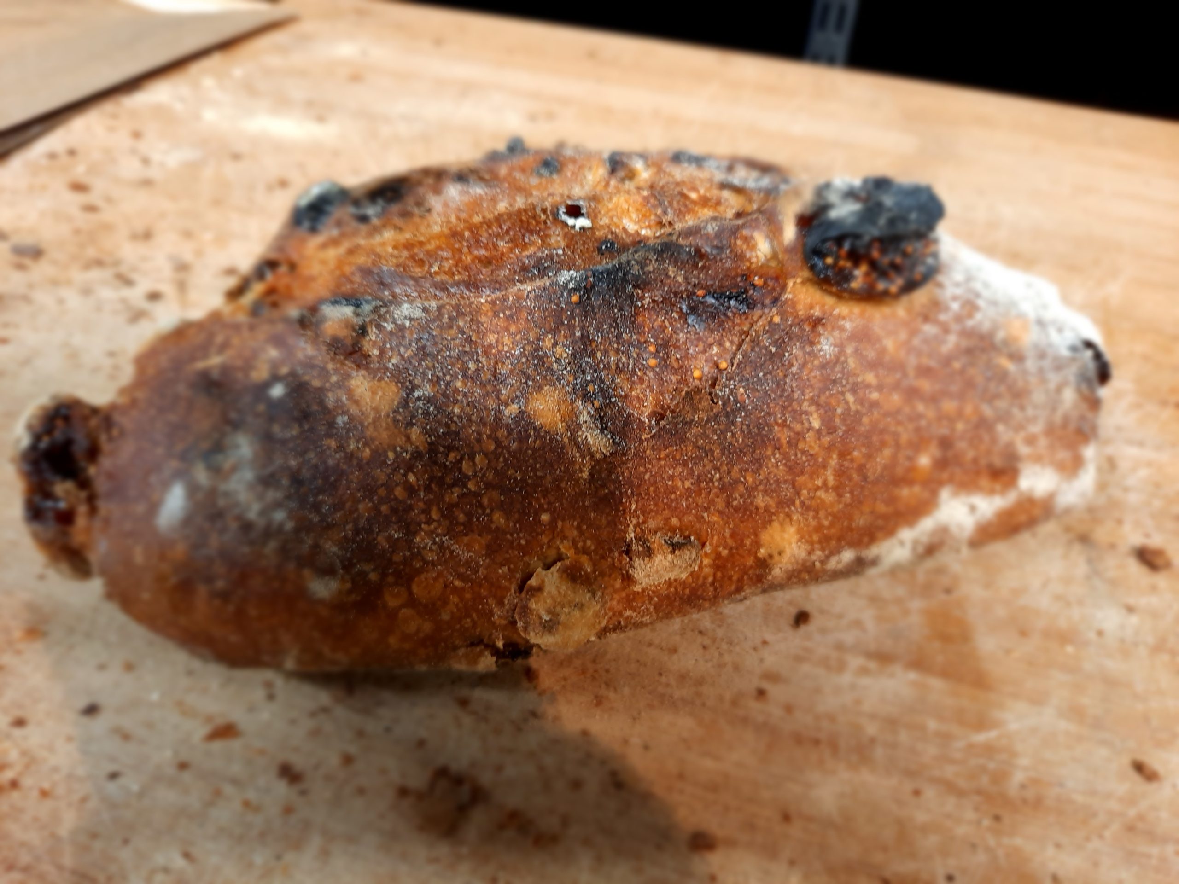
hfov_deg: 69.4
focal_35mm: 25
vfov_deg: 54.9
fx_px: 851
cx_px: 590
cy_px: 442
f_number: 2
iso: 125
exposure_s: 1/25
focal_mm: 4.6
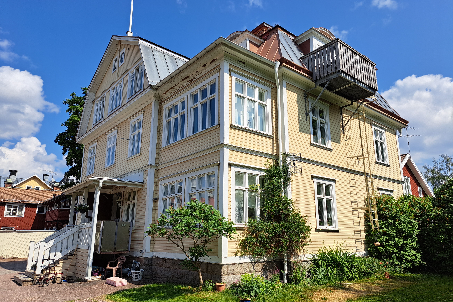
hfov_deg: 71.5
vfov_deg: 51.3
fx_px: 315
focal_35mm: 25
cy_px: 157
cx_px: 226
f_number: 1.8
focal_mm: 5.23
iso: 50
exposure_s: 1/2128
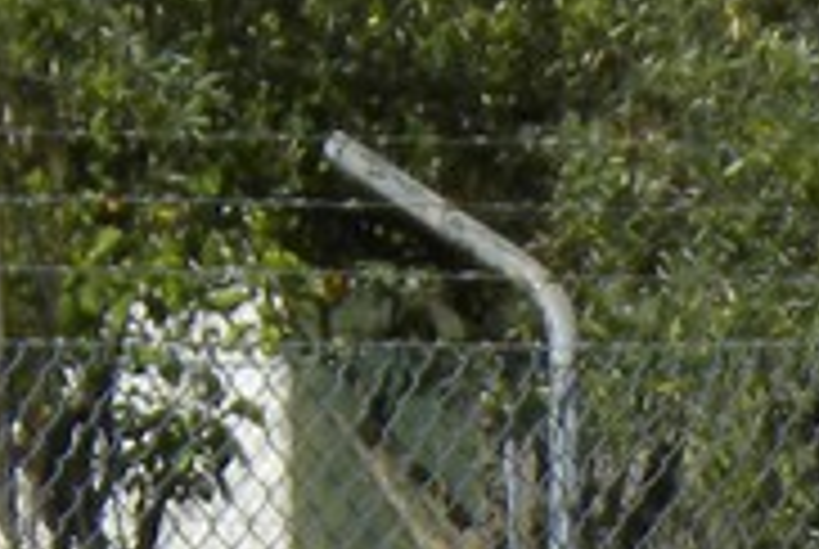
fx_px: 35274
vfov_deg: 0.9
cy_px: 2138
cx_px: 1287
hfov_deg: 1.3
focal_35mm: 1548
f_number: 6.3
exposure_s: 1/335
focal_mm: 37.7
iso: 64
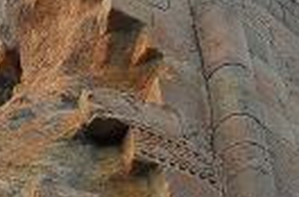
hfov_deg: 9.8
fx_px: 1738
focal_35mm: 210
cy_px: 292
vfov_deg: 6.4
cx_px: 93
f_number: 8
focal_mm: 18
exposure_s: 1/250
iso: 500
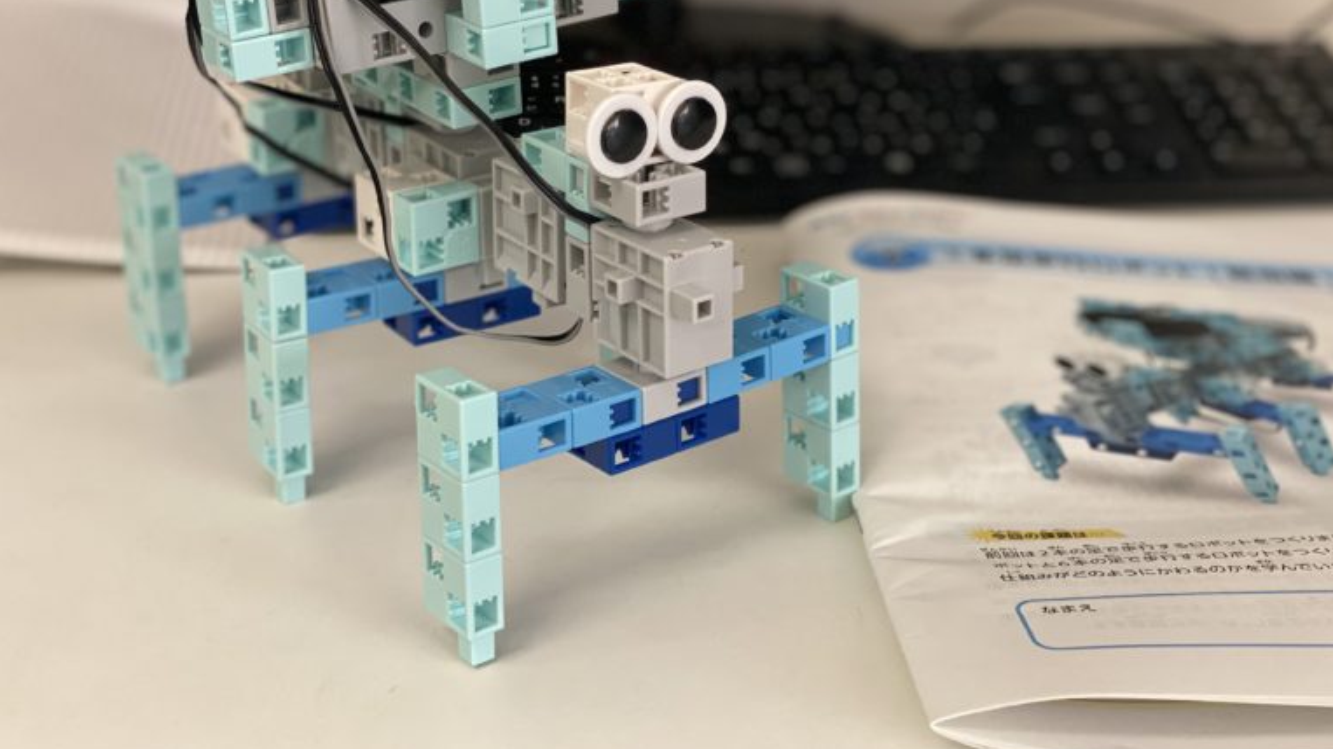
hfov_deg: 36.6
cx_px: 667
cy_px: 269
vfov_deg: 21.0
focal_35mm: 57
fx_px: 2015
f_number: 2
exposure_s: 1/120
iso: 200
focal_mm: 6
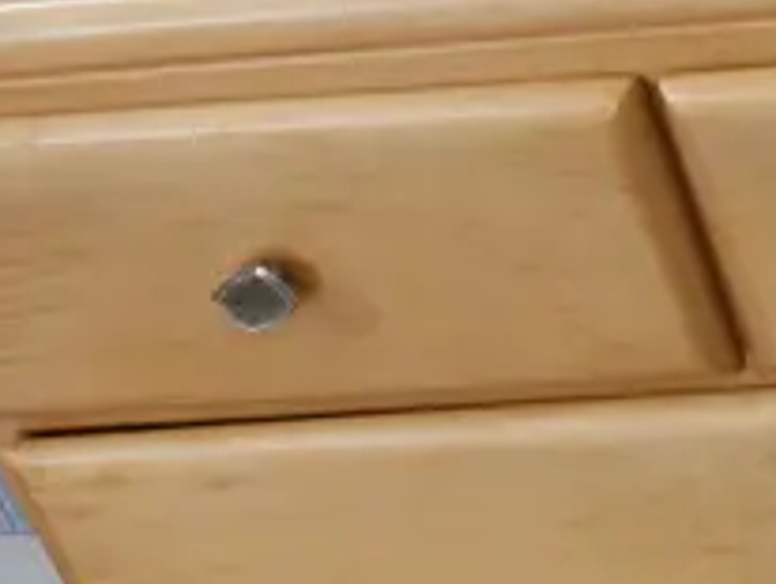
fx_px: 3120
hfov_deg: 12.1
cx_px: 1688
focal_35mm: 139
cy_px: 620
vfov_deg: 10.6
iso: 500
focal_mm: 14
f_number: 3.5
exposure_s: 1/60
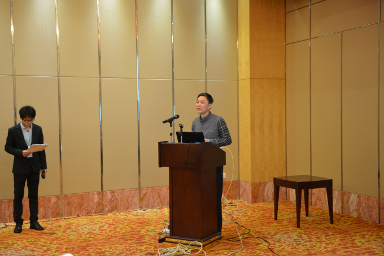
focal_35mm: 48
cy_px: 128
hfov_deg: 41.1
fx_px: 512
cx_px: 192
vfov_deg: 28.1
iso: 400
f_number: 2.8
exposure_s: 1/20
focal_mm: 48
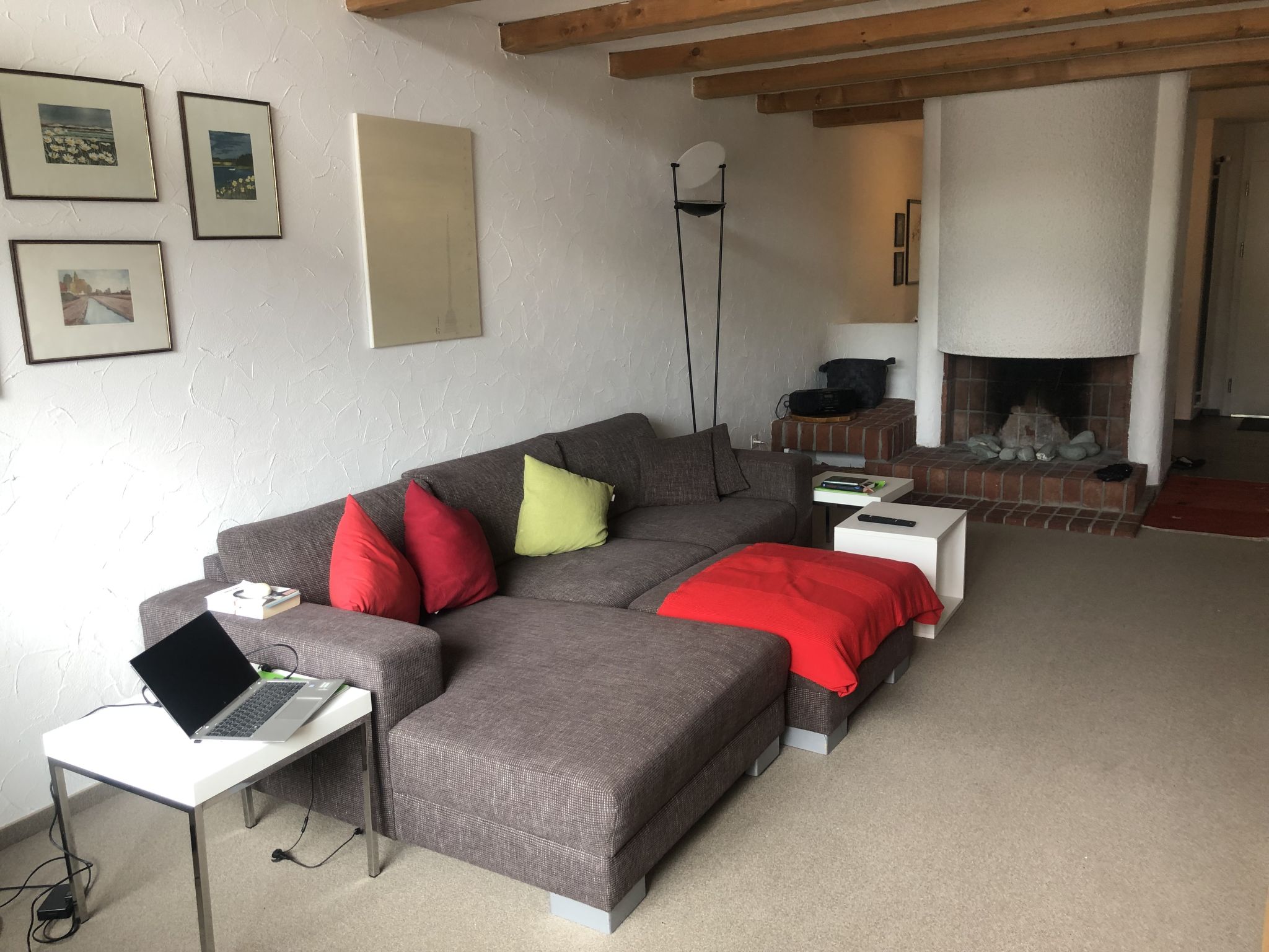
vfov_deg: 49.7
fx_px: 1026
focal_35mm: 28
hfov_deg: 63.4
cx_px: 634
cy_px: 476
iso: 25
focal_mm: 4
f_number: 1.8
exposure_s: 1/33
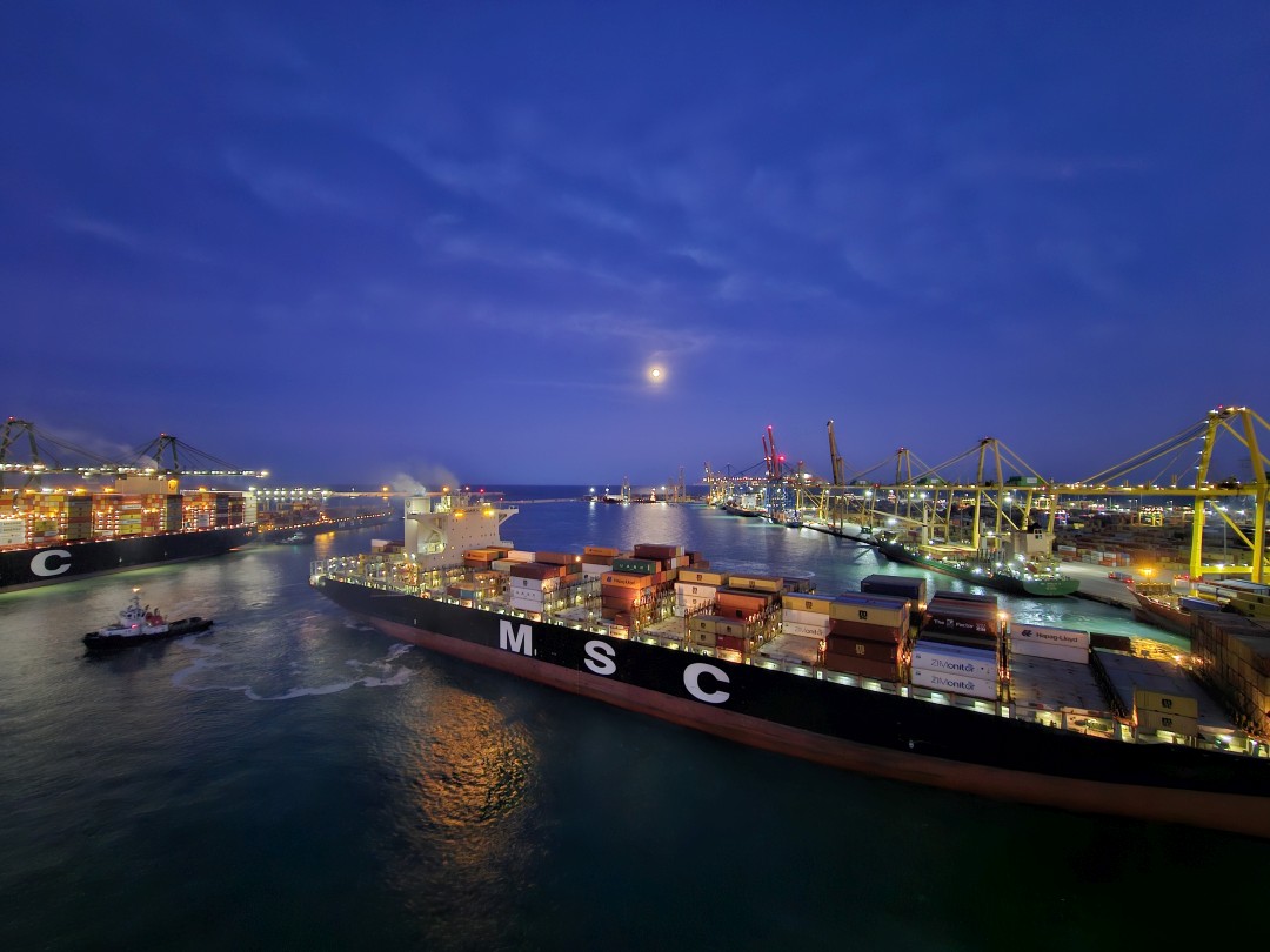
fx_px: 477
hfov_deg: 106.2
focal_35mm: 13
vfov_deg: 89.9
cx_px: 635
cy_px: 476
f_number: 2.2
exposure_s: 1/10
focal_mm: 2.2
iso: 800
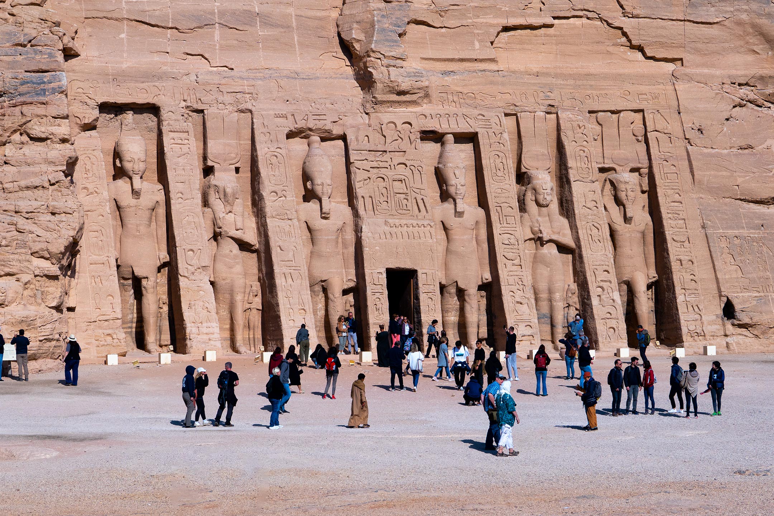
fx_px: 1612
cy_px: 258
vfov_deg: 18.2
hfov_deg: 27.0
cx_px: 387
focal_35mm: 75
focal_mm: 50
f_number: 5.6
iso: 100
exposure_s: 1/2500
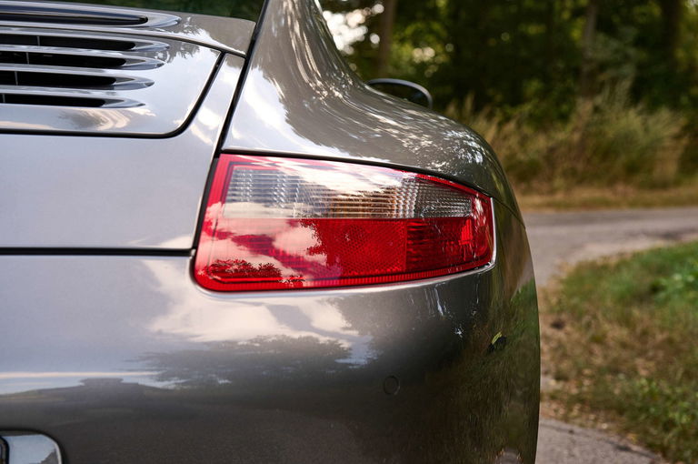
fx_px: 1355
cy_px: 232
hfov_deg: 28.9
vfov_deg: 19.4
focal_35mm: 70
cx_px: 349
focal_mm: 70
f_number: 6.3
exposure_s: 1/400
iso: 1000
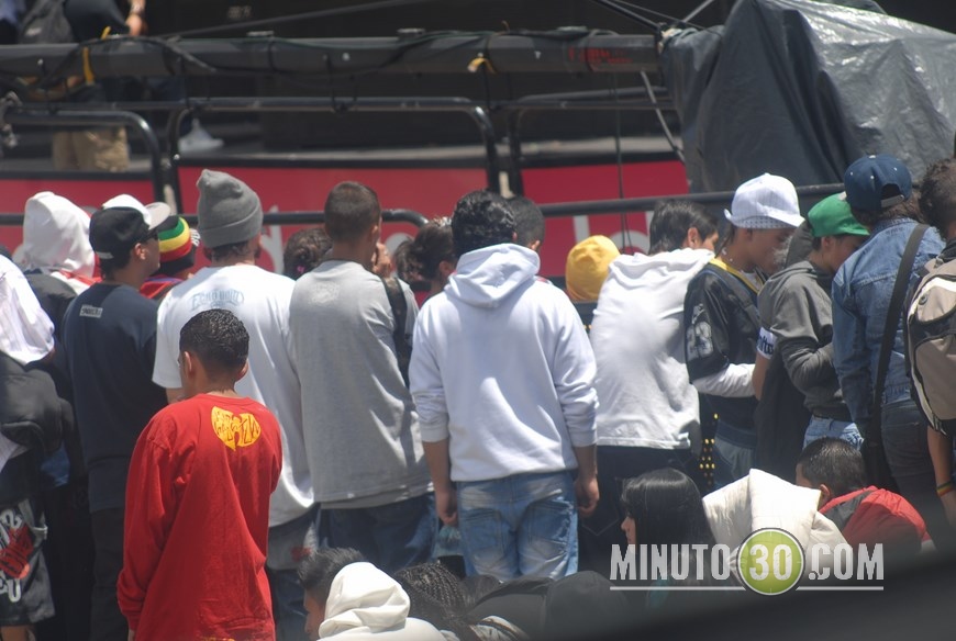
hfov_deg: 6.5
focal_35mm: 315
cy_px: 320
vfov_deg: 4.4
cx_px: 478
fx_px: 8382
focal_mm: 210
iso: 100
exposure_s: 1/250
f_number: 7.1
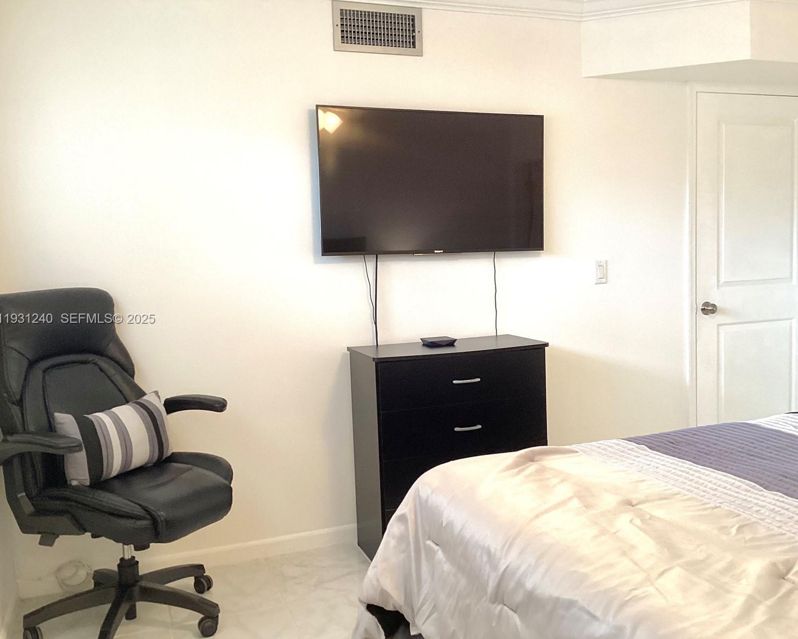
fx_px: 779
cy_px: 320
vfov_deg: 44.6
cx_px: 420
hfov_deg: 54.2
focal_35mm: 33
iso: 100
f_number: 2.4
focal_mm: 3.3
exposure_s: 1/50
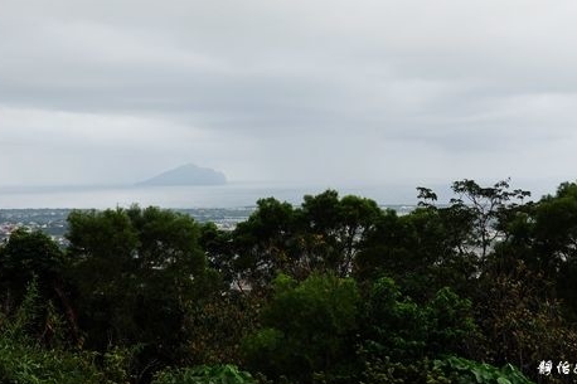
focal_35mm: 61
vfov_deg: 22.2
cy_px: 128
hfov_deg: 32.9
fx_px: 977
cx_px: 271
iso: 125
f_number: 4
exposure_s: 1/200
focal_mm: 15.9
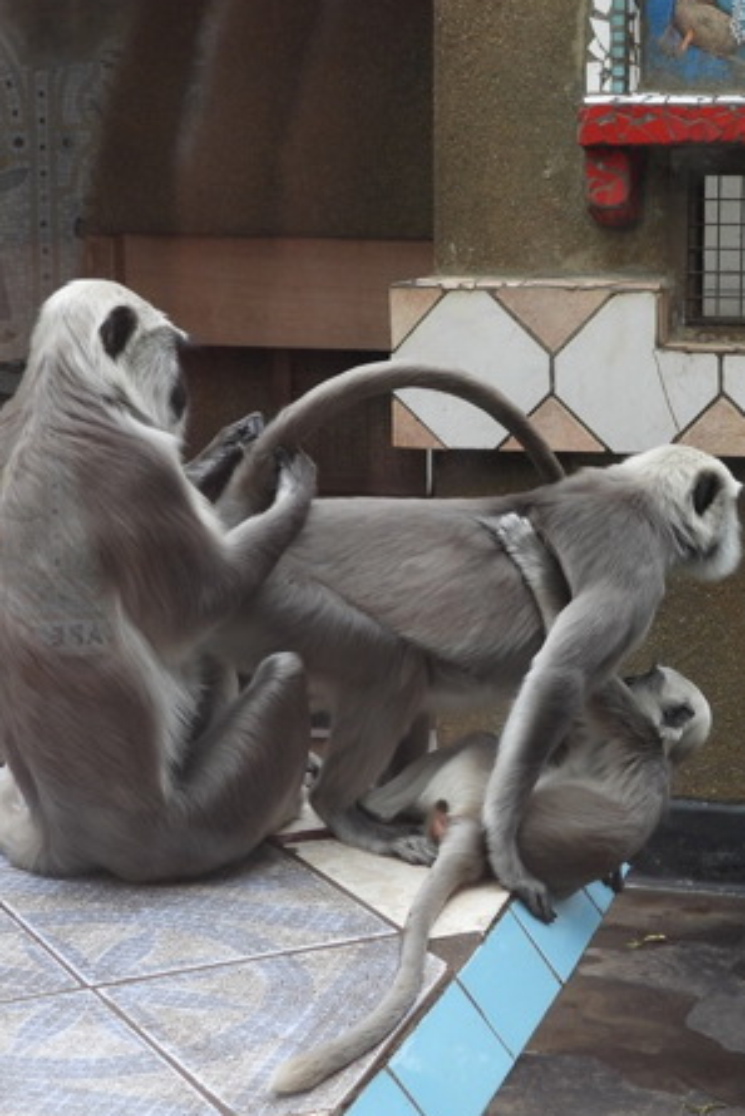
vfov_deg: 28.4
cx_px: 582
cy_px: 577
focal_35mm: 71
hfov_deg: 19.0
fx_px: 2202
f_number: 3.2
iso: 100
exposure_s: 1/80
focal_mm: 6.8
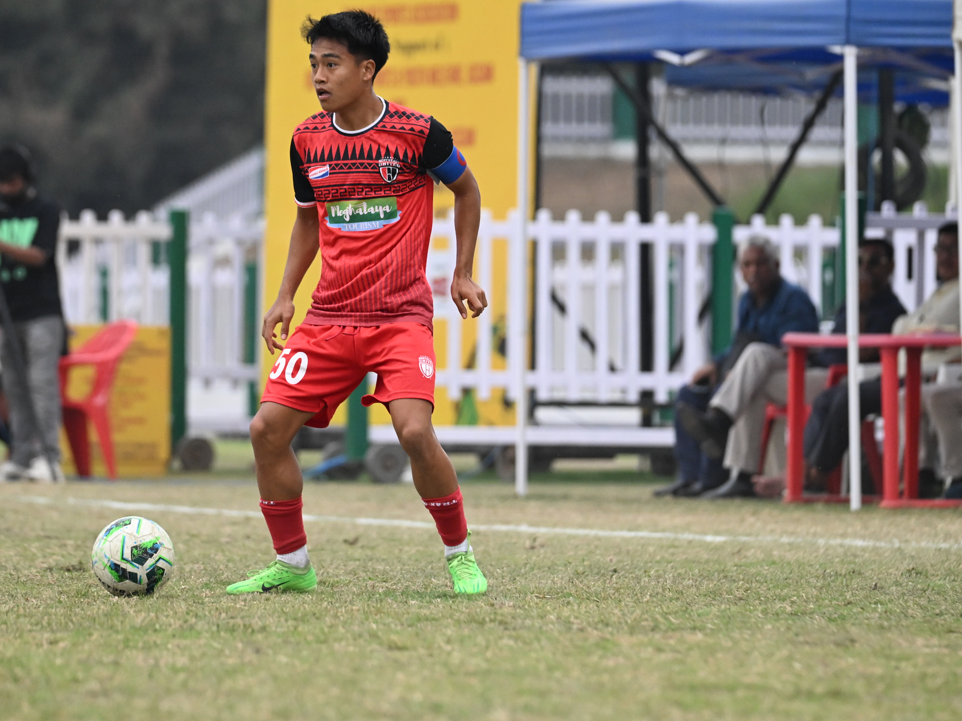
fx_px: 10533
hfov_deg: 5.2
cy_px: 360
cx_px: 454
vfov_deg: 3.9
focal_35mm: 379
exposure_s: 1/800
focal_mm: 350
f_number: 6
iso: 4000
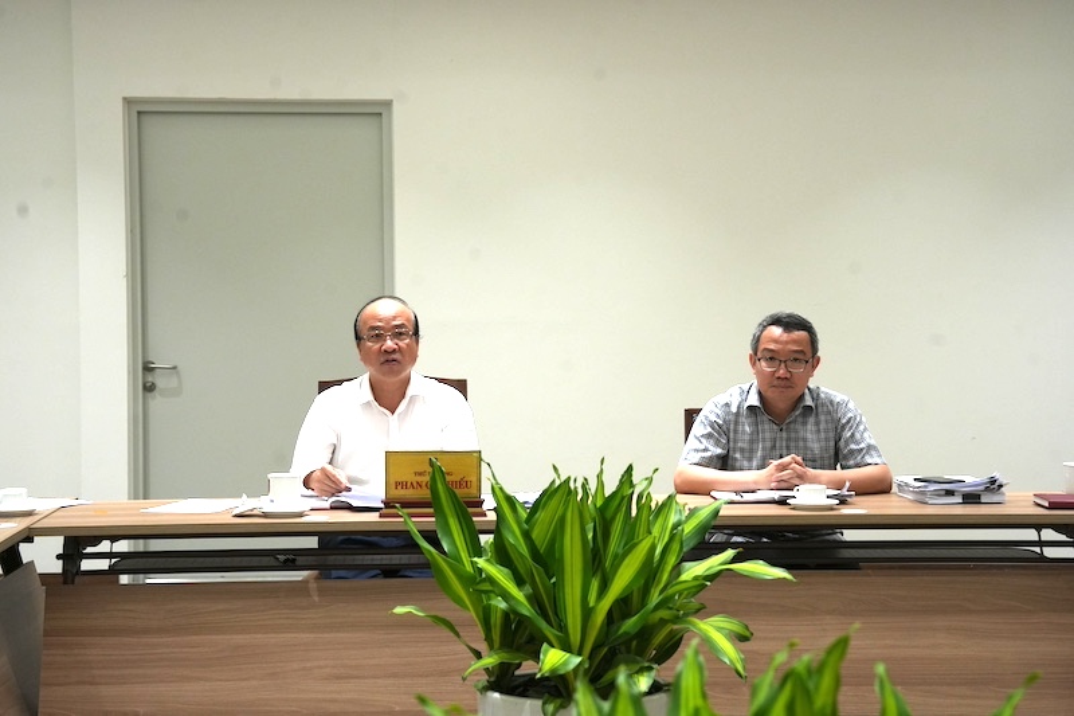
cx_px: 537
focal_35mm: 70
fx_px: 2088
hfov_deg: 28.8
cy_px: 358
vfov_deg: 19.4
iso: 2000
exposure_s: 1/160
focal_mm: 70
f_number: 7.1
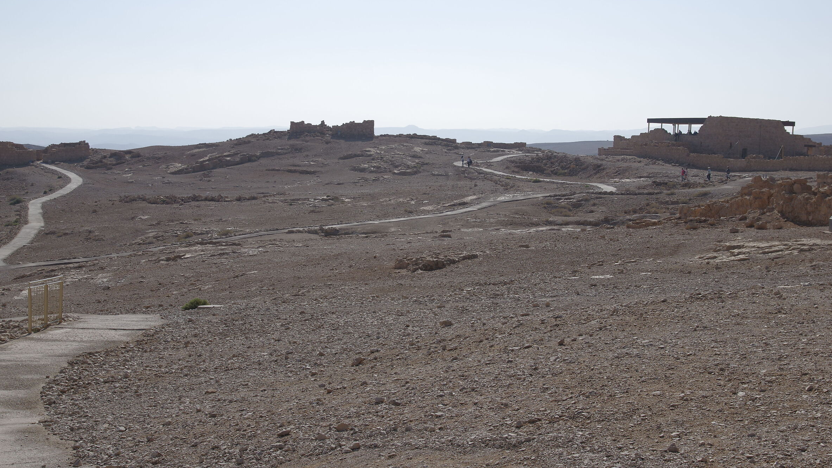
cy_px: 198
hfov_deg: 42.1
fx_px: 1081
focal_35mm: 49
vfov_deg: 24.4
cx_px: 411
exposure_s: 1/1000
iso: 160
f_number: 8
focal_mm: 31
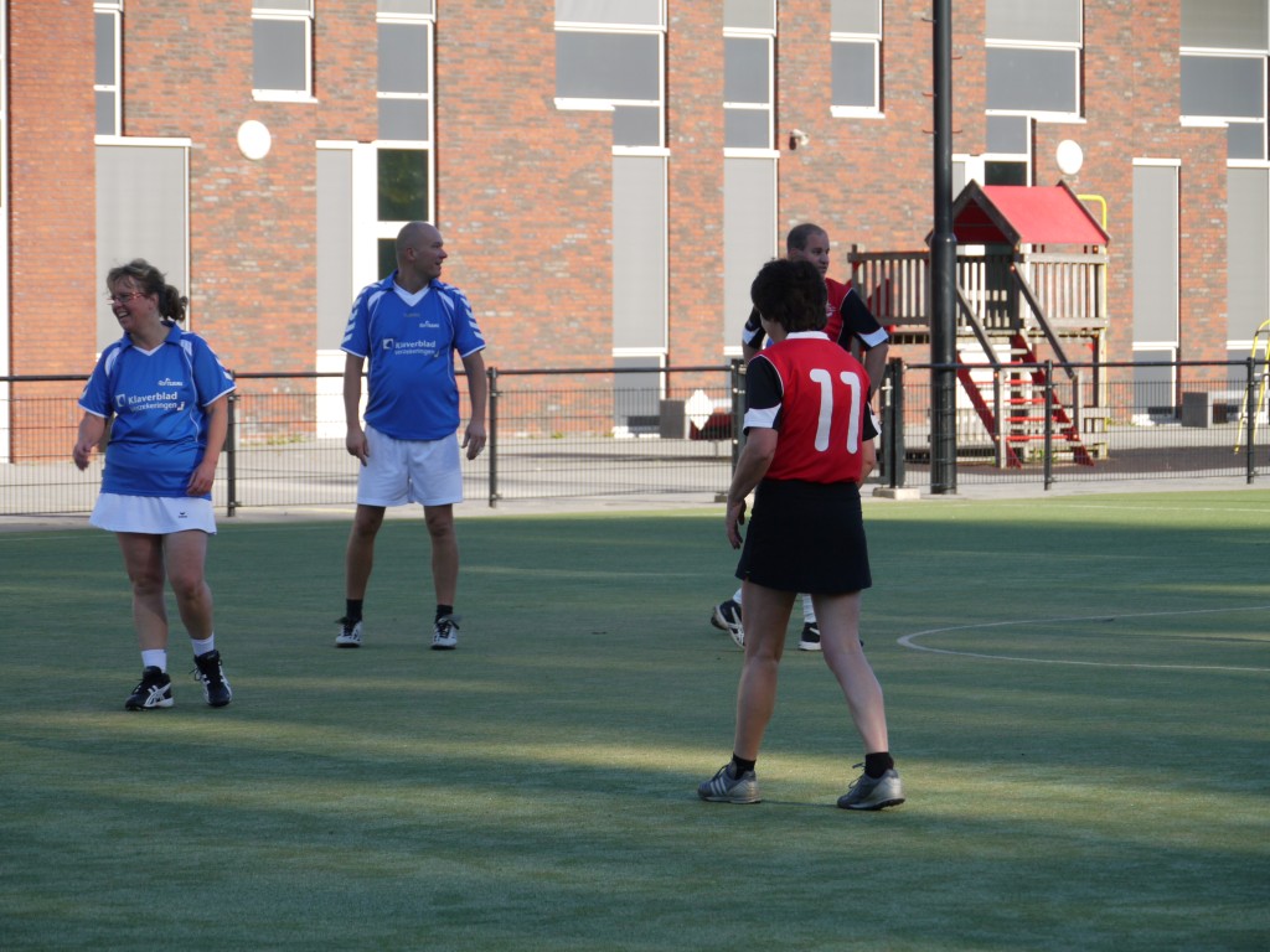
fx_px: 6164
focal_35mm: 168
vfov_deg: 8.8
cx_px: 635
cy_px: 476
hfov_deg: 11.8
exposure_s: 1/250
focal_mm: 84
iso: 125
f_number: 5.8
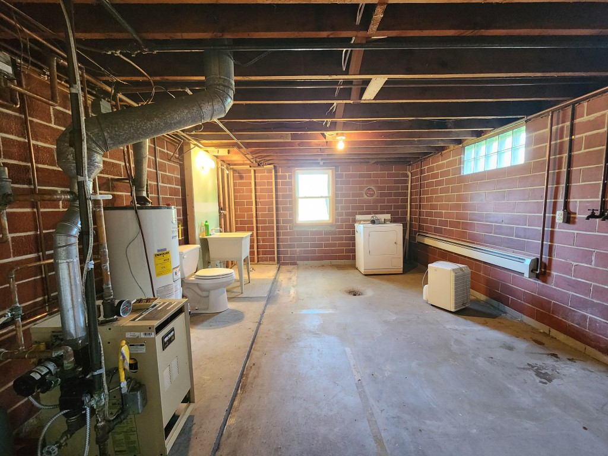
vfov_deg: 89.9
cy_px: 228
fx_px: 228
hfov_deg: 106.2
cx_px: 304
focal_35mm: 13
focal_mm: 2.2
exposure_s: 1/24
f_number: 2.2
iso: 800
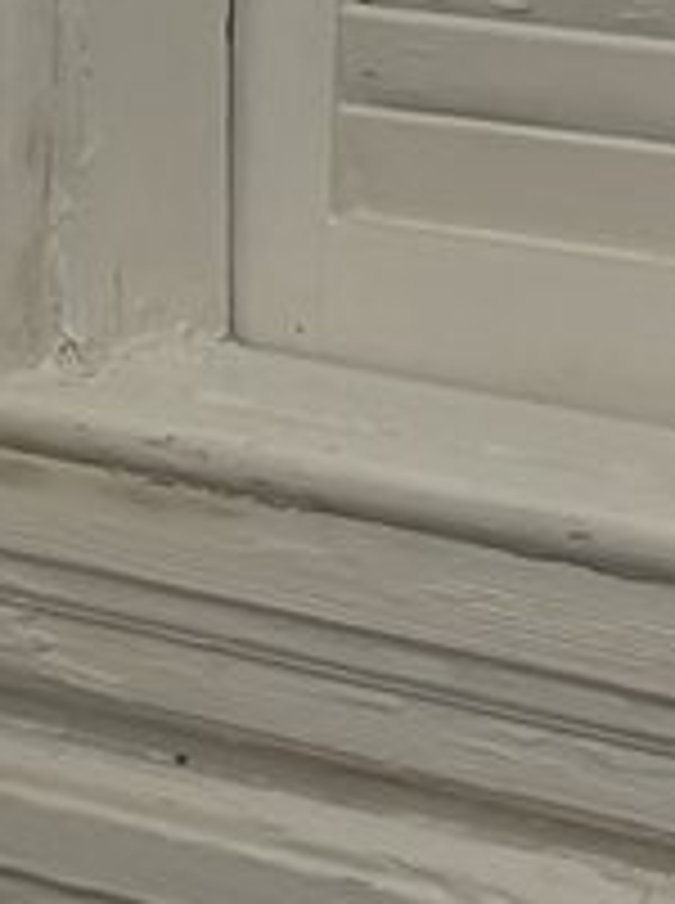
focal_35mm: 207
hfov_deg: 6.1
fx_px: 5399
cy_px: -27
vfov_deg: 9.5
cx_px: -1856
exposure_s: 1/60
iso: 80
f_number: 1.6
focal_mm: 5.96
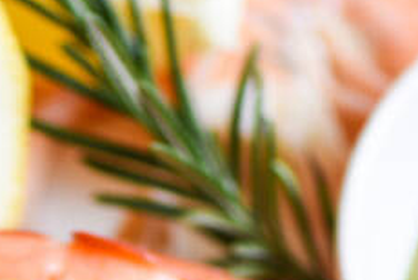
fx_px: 6208
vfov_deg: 2.6
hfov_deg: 3.9
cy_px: 595
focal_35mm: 534
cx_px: 4
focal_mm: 105
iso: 250
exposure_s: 1/400
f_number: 3.2
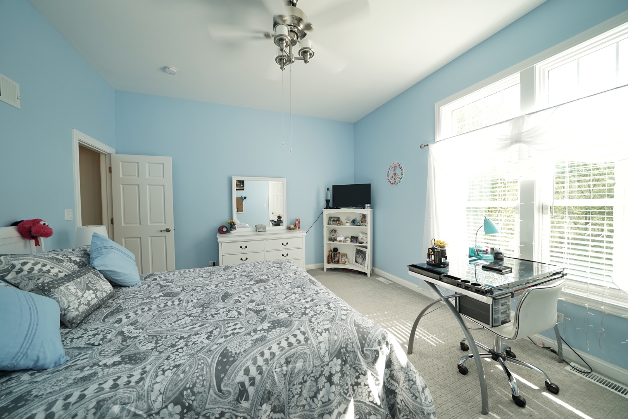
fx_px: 209
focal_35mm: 12
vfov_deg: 90.0
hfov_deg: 112.6
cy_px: 210
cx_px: 314
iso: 160
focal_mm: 12
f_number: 4
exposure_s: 1/60
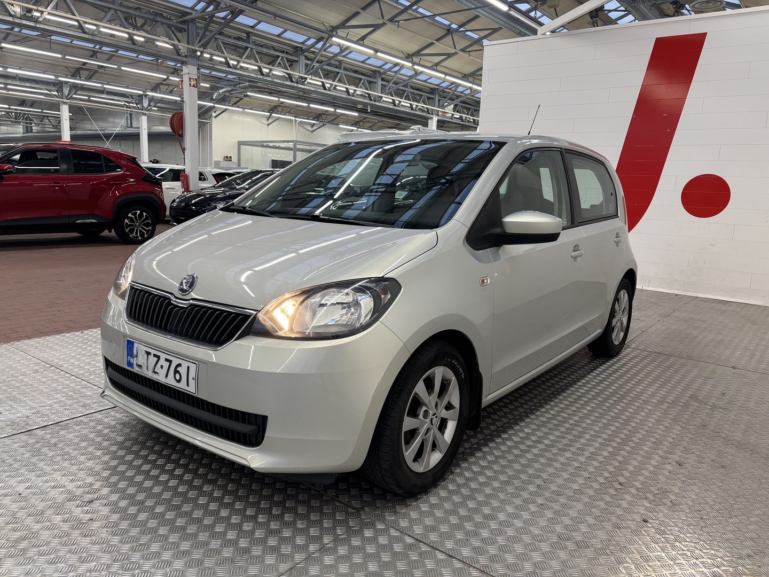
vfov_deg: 53.1
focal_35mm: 26
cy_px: 288
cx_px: 384
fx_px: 578
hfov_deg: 67.3
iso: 100
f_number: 1.6
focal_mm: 5.96
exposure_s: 1/100
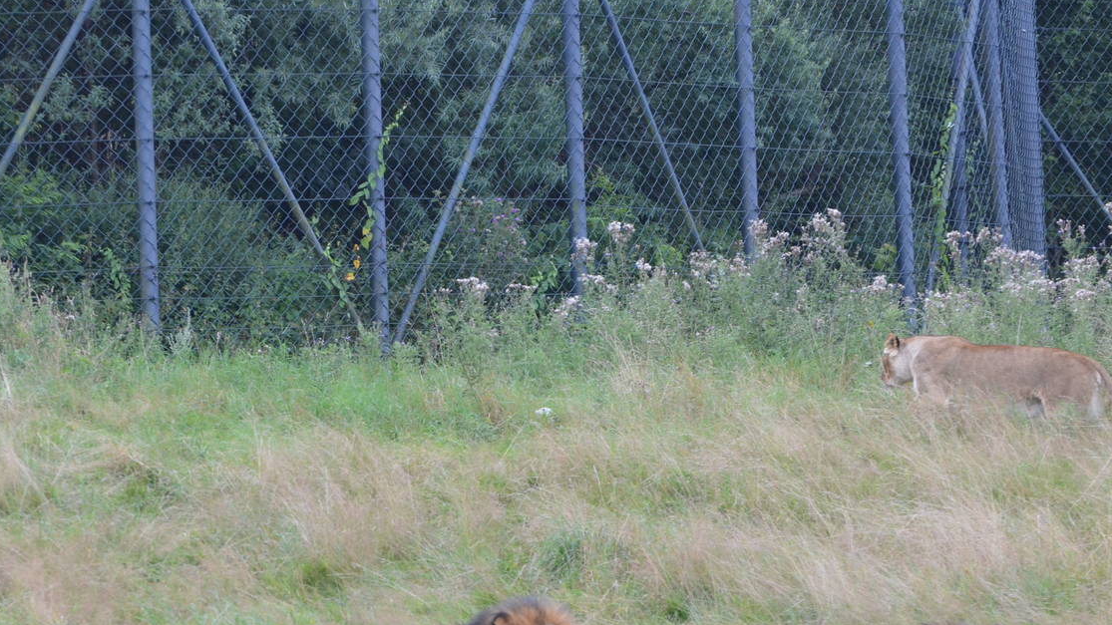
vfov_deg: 3.9
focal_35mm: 315
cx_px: 427
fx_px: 9287
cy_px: 430
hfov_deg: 6.9
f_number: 4.8
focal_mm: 140
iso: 640
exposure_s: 1/250
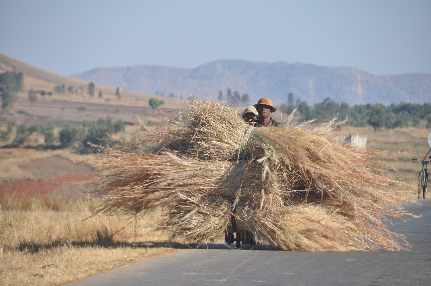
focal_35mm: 255
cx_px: 216
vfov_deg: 5.4
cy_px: 143
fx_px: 3049
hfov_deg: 8.1
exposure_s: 1/500
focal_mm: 170
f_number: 5.6
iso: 200
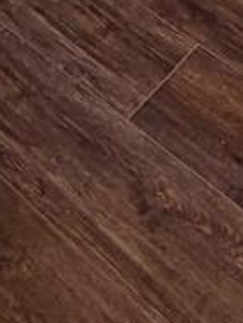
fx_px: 832
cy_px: -513
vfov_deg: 13.5
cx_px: 371
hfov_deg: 15.3
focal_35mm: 89
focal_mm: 2.22
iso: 200
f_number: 2.2
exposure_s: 1/60
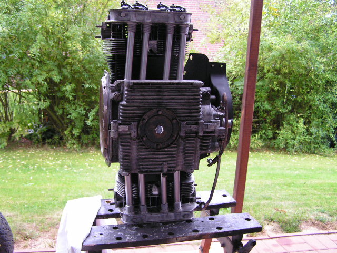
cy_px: 126
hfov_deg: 49.0
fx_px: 370
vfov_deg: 37.7
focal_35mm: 38
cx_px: 168
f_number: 2.8
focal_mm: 6.3
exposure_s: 1/50
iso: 100
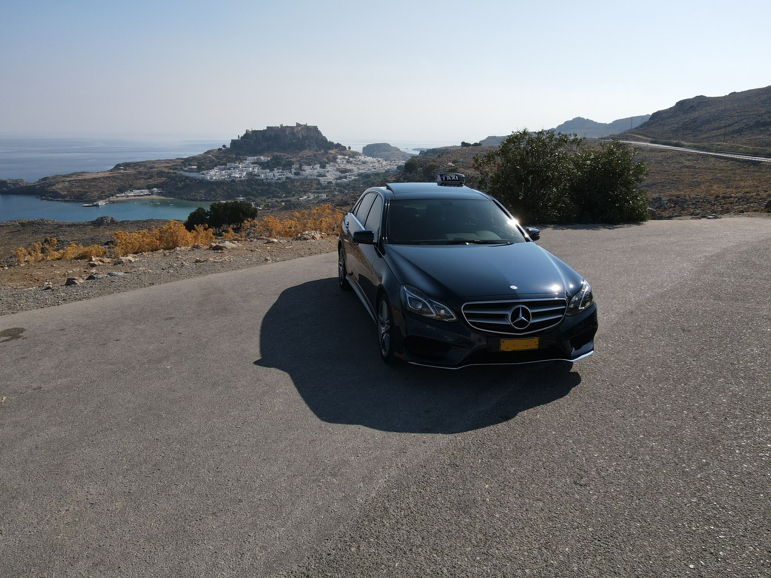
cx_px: 386
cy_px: 289
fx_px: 535
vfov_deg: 56.8
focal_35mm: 24
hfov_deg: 71.6
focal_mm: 4.5
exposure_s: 1/1250
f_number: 2.8
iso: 100
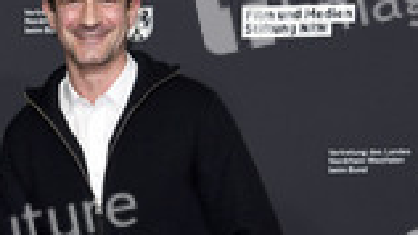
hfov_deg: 17.9
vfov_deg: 9.8
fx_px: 1319
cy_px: 388
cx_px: 87
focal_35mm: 119
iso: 800
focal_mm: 45
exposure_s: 1/250
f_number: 4
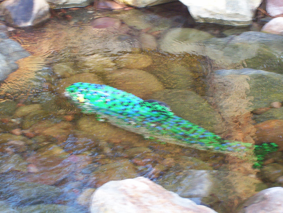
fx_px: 1016
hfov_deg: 15.9
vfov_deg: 12.0
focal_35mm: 124
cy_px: 106
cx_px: 142
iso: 140
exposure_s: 1/26.5
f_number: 4.62
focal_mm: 16.3
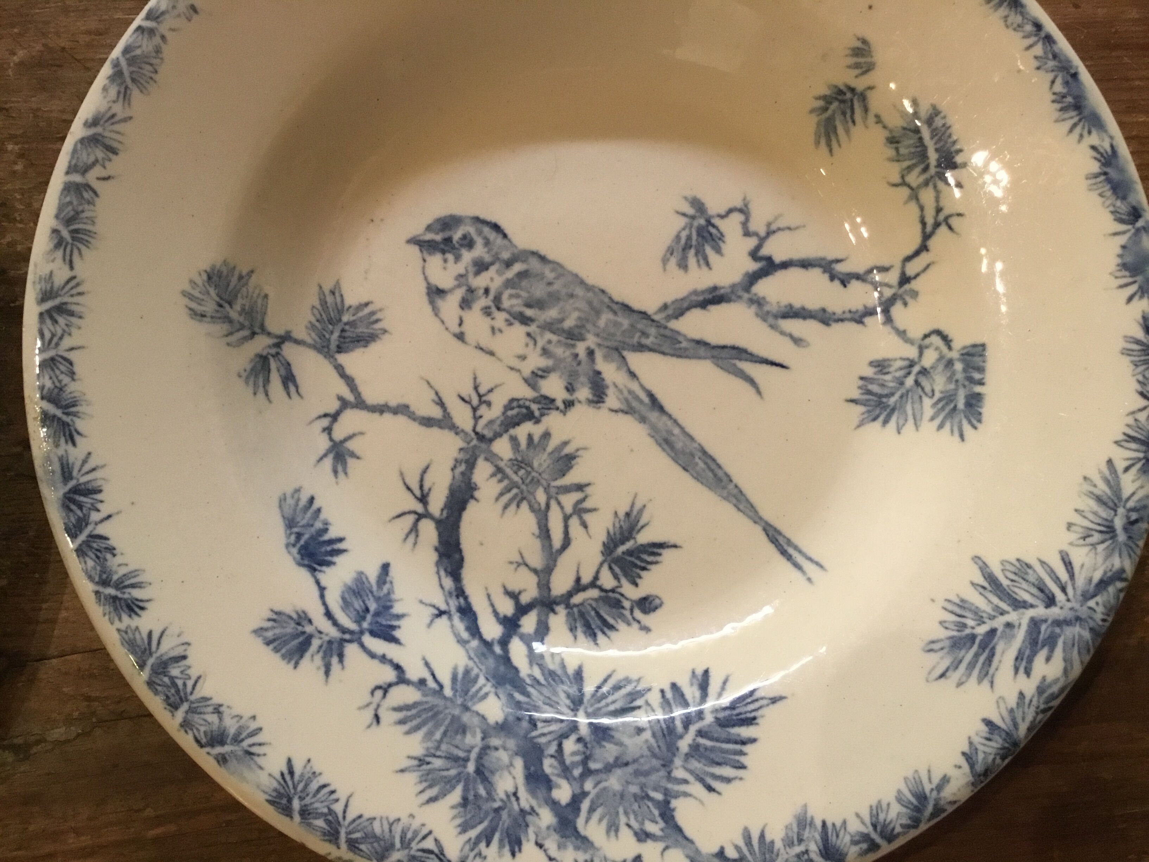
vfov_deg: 45.4
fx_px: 1029
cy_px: 431
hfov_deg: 58.4
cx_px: 574
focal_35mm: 31
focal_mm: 3.3
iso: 200
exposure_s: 1/20
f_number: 2.4
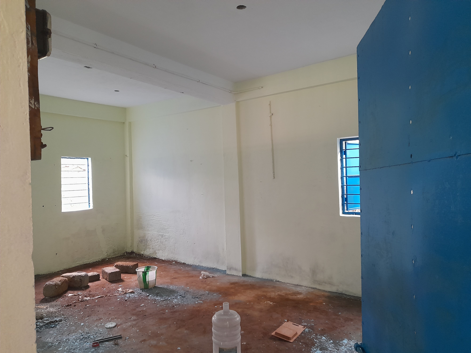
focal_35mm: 25
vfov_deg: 54.9
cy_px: 176
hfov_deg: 69.4
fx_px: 340
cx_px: 236
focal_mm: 4.6
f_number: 2
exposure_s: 1/40
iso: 320
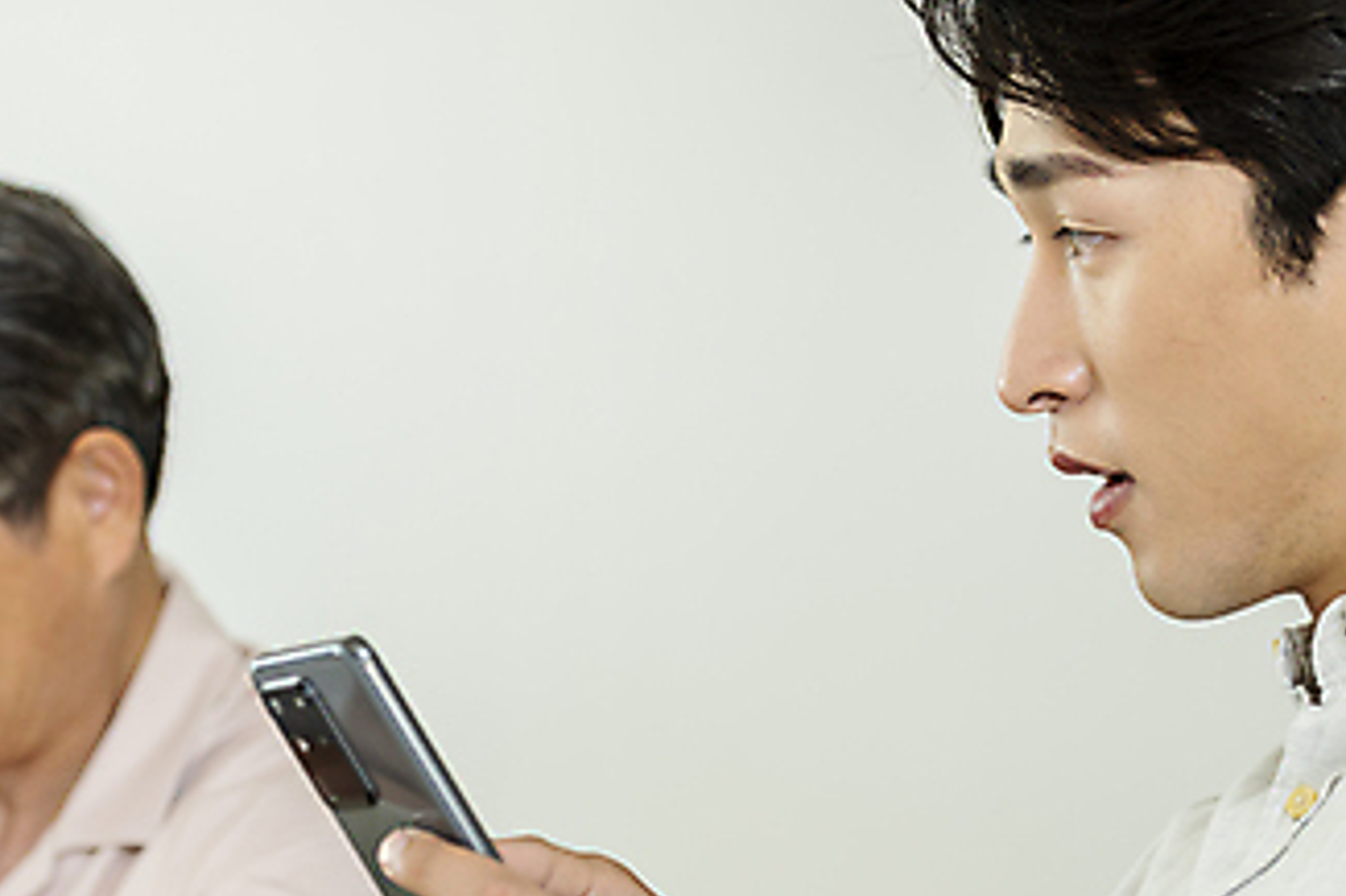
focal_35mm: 129
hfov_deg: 15.9
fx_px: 4821
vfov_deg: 10.6
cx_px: 434
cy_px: 648
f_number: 3.5
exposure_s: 1/80
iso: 200
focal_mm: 70
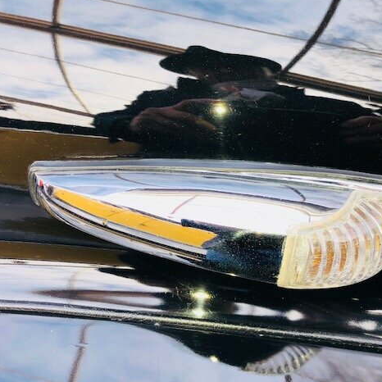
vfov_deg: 48.5
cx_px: 221
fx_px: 424
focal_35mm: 34
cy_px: 193
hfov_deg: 48.3
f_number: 1.8
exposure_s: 1/116
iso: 20
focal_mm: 4
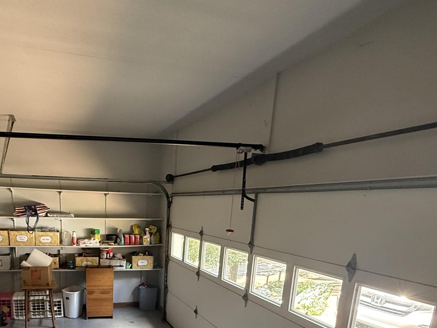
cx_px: 150
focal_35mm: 27
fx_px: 341
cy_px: 292
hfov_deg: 63.9
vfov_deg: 46.6
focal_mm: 2.22
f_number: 2.2
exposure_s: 1/92
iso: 320
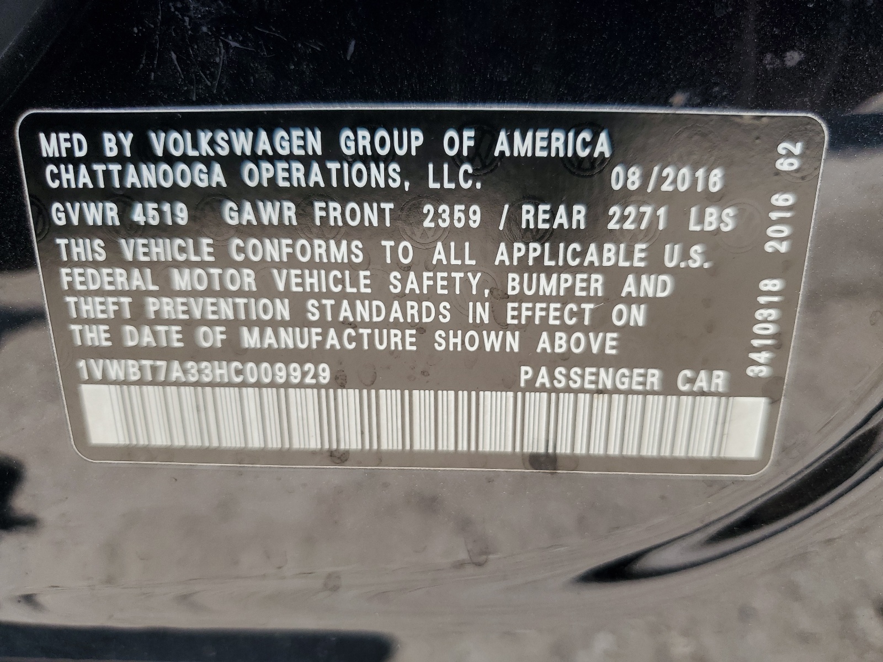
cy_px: 331
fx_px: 663
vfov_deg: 53.1
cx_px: 442
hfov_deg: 67.3
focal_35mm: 26
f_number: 1.5
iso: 50
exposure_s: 1/417
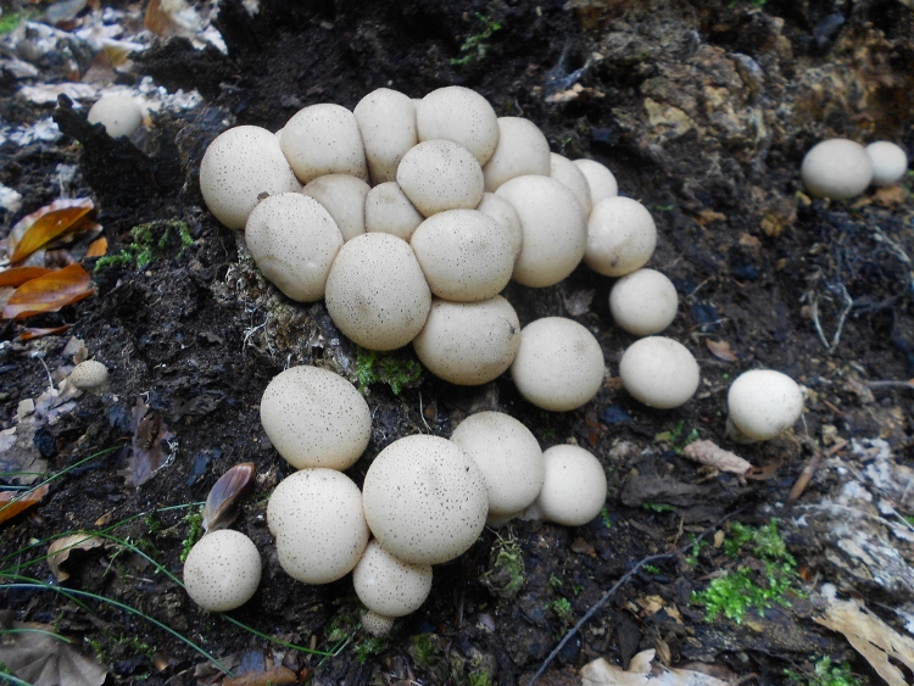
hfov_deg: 67.3
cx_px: 457
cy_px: 343
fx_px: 687
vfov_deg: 53.1
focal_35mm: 26
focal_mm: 4.6
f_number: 3.2
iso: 125
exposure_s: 1/30
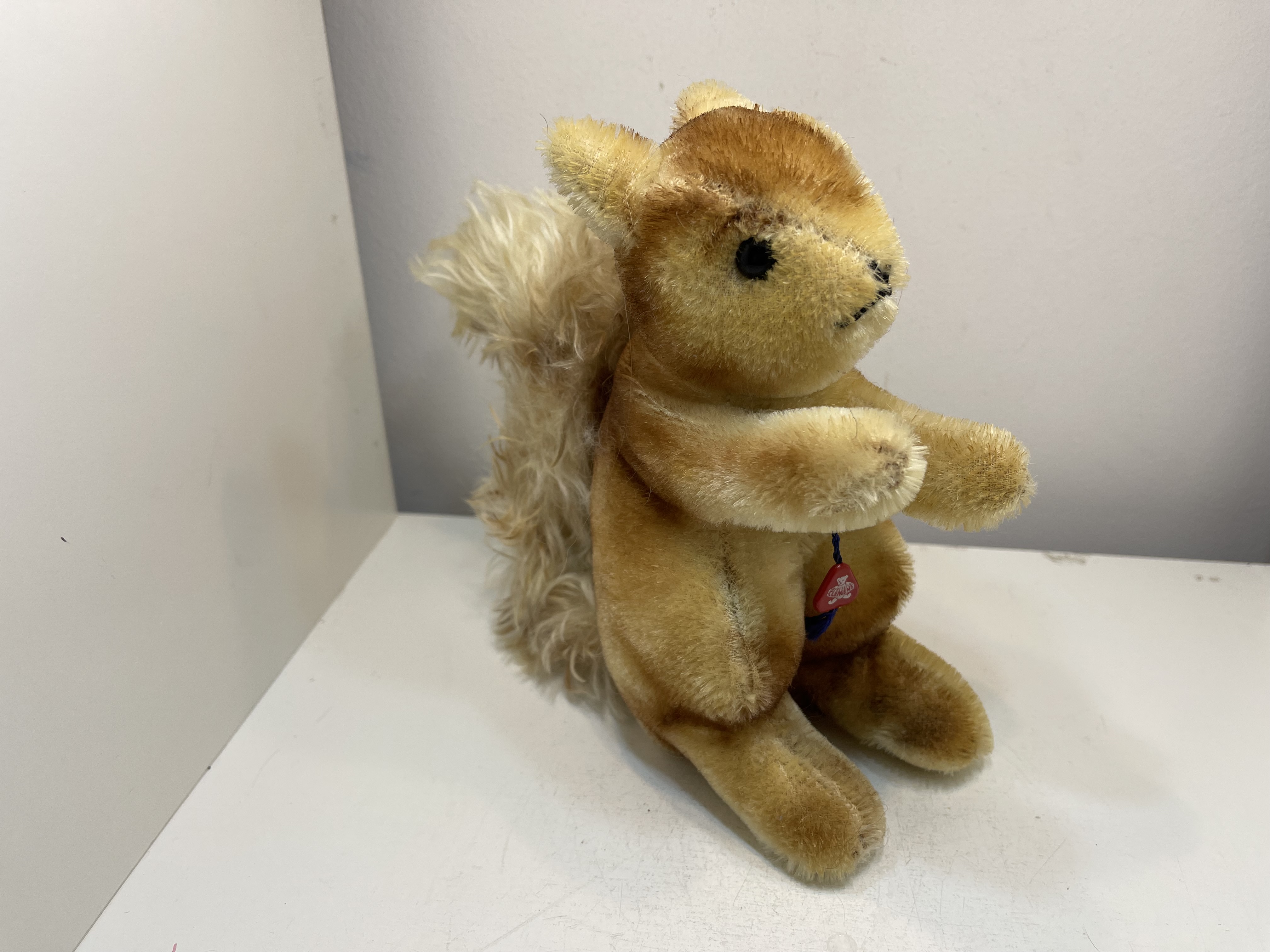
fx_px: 917
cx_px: 635
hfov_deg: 69.4
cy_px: 476
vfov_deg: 54.9
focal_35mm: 25
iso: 32
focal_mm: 5.1
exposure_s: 1/253
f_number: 1.6
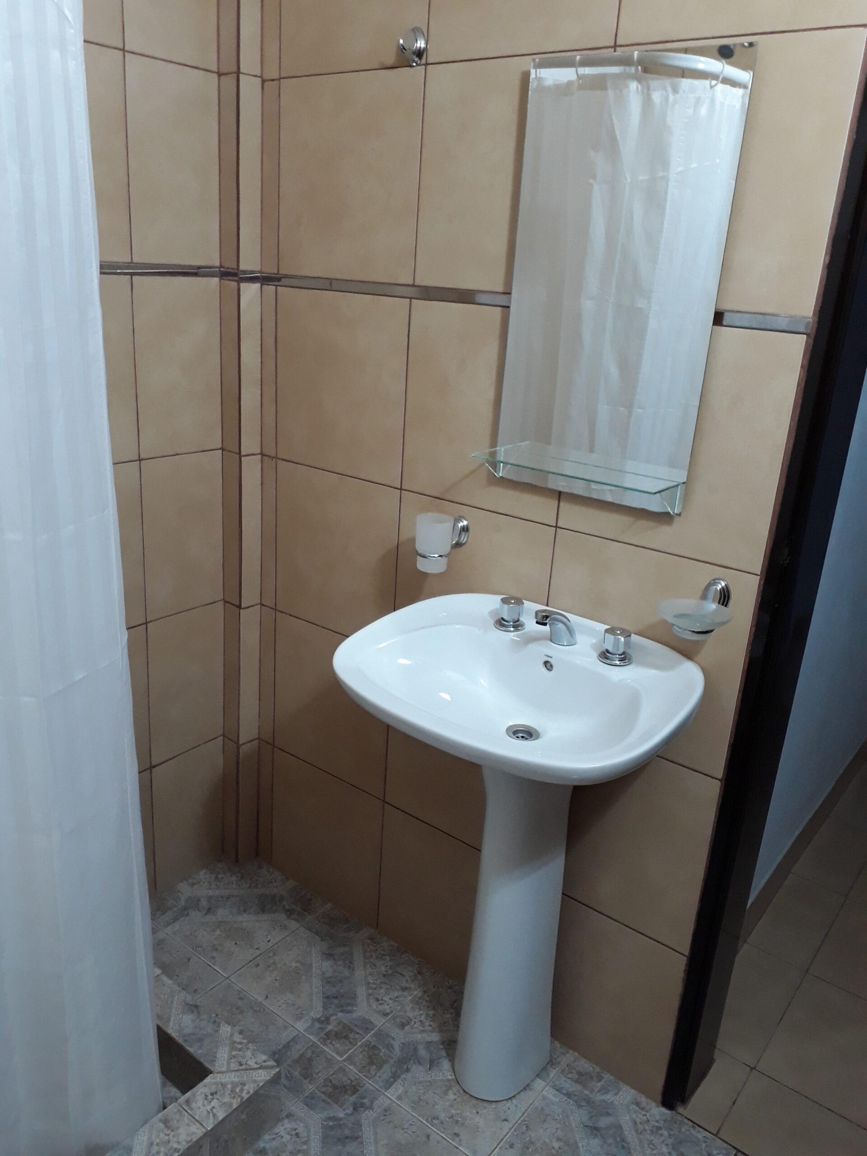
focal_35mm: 27
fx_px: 902
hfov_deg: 51.4
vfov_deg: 65.3
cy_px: 578
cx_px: 434
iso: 200
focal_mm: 3.6
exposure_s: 1/20
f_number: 1.9
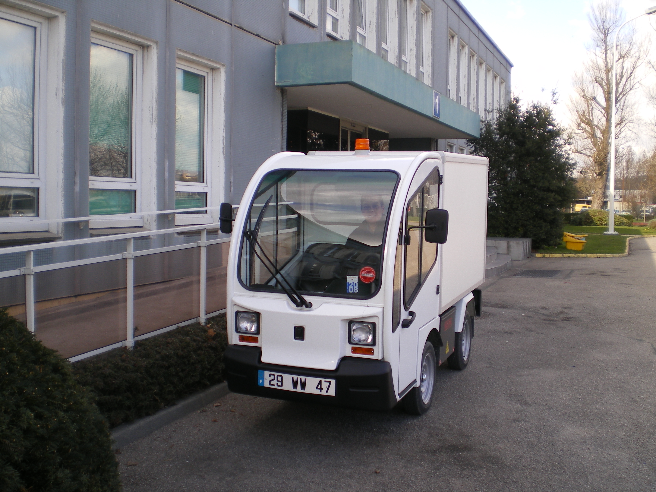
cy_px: 246
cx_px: 328
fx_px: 720
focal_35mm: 38
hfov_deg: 49.0
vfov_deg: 37.7
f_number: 3.1
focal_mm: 6.3
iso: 64
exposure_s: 1/160
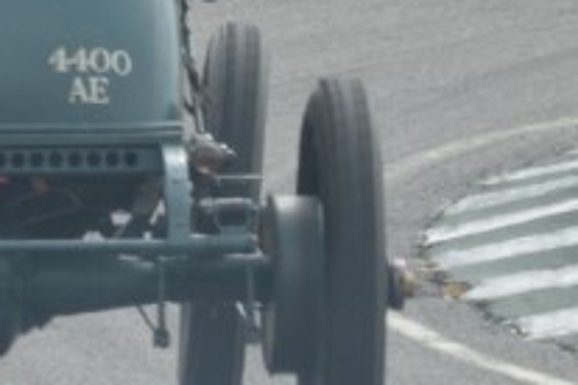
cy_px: 10
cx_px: -120
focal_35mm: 1270
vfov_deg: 1.1
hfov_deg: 1.6
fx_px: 20389
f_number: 14
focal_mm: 250
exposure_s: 1/320
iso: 400
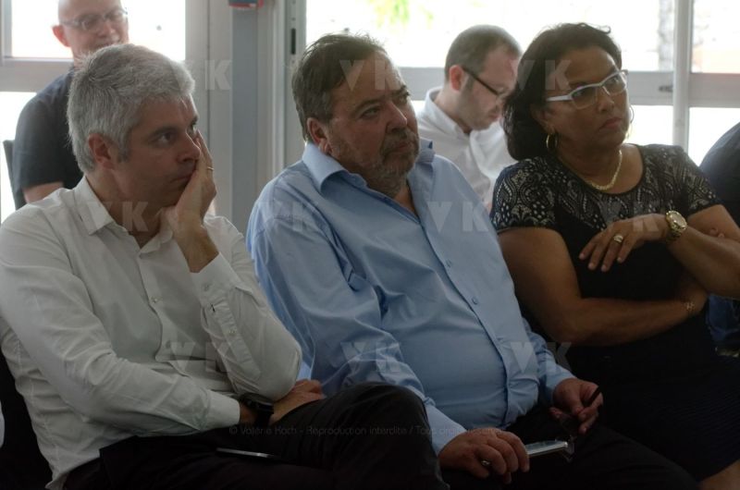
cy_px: 245
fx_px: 2154
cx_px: 370
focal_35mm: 105
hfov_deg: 19.5
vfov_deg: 13.0
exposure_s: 1/125
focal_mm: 70
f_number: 5.6
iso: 1600
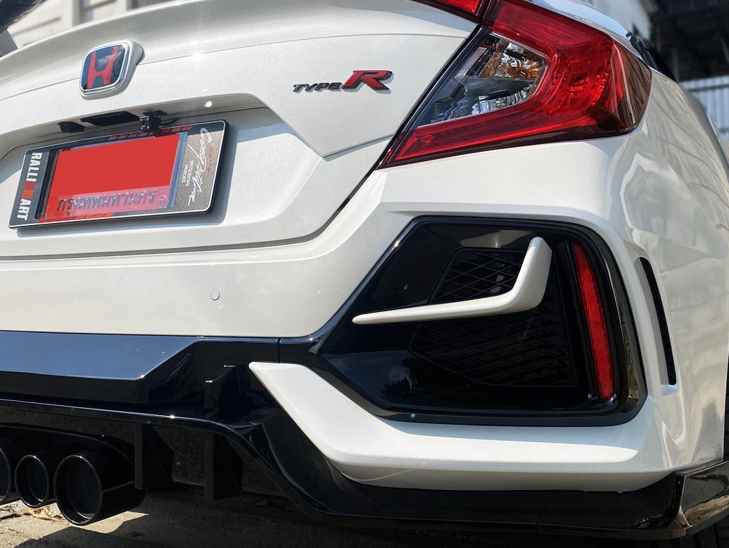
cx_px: 303
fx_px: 758
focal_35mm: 36
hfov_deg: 51.1
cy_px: 237
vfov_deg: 39.6
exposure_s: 1/3984
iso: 32
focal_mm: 4.25
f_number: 1.8
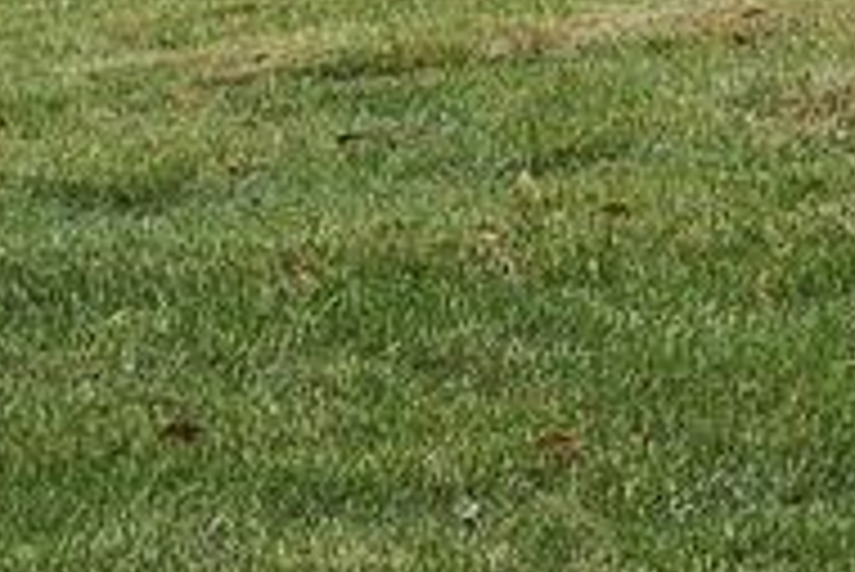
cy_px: -1158
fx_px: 4302
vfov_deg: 6.8
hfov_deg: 11.3
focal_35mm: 181
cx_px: 796
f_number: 1.8
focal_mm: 5.54
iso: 25
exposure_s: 1/492
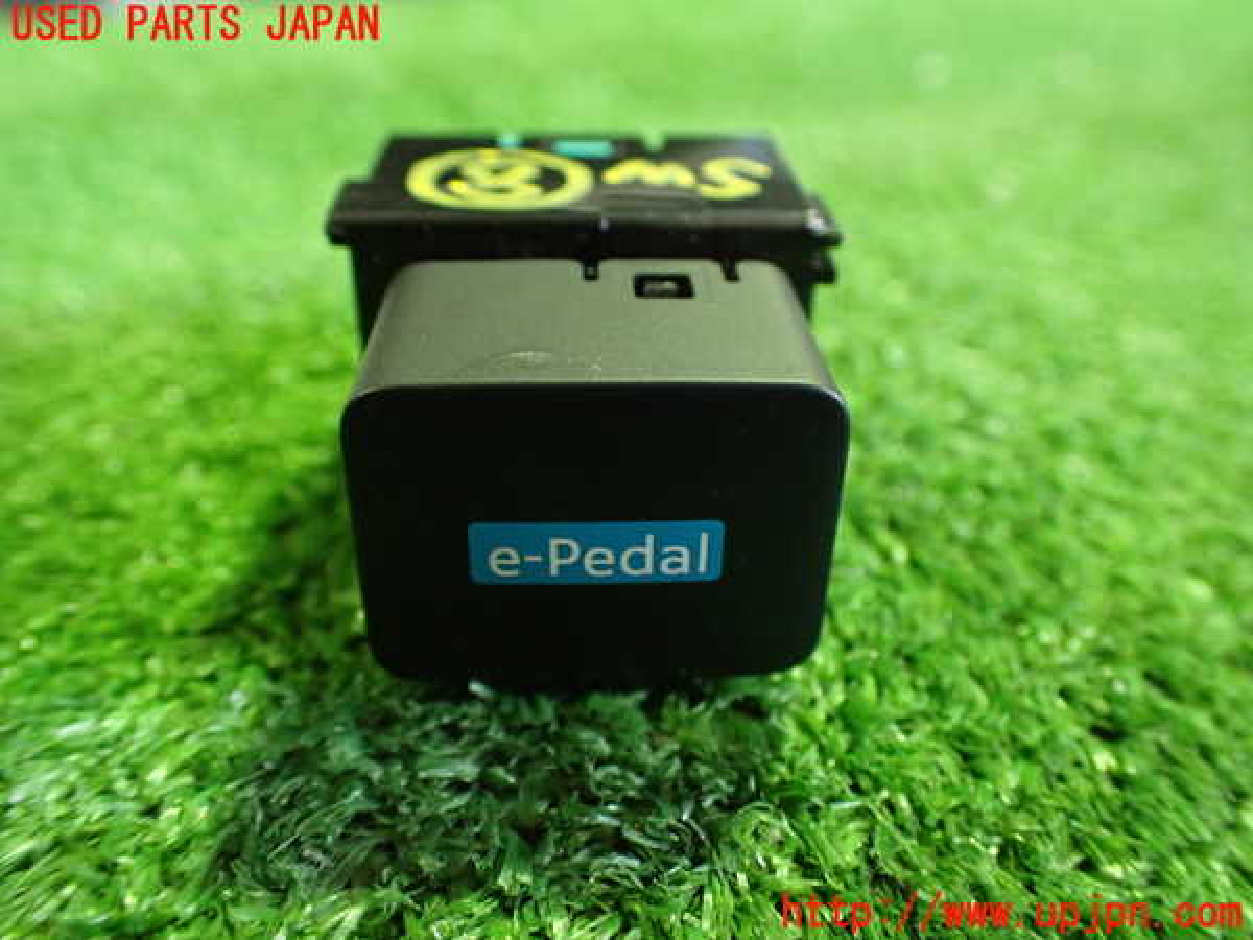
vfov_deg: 46.8
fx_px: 1086
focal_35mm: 30
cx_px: 626
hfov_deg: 60.0
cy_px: 470
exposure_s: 1/30
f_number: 2.3
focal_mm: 5.4
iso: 1000
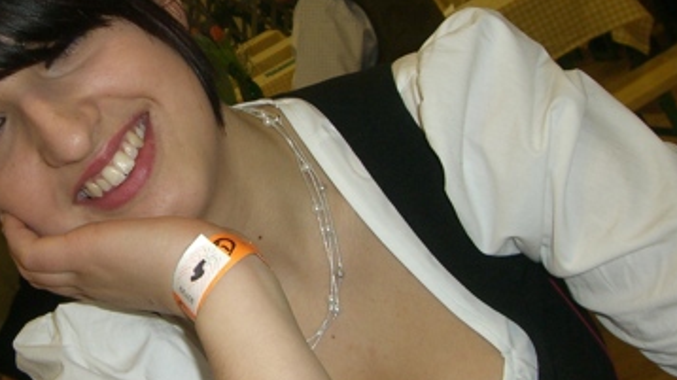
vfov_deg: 17.7
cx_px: 165
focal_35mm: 68
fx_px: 1220
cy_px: 156
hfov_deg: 30.5
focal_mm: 6.2
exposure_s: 1/60
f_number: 2.7
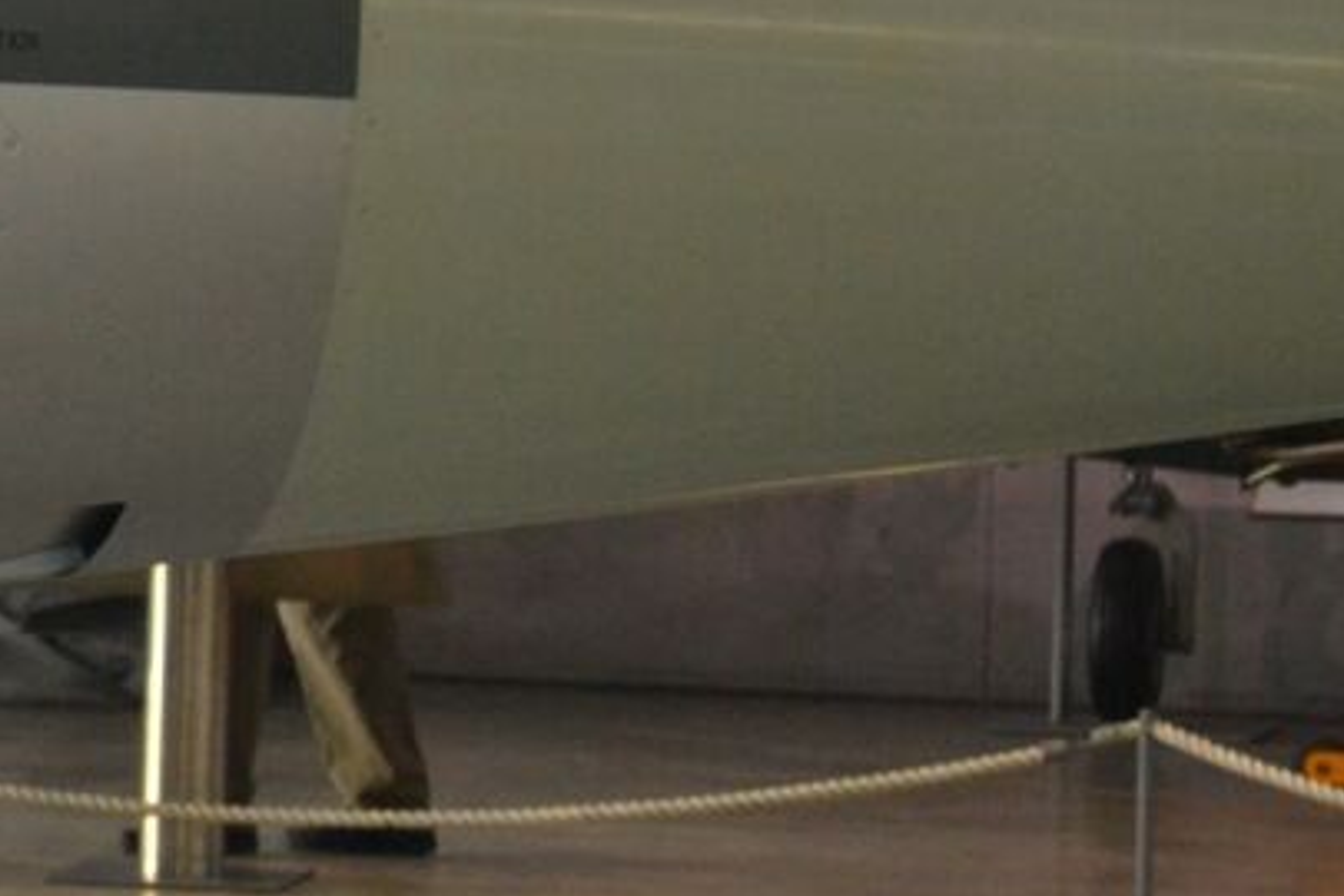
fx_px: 9728
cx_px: -700
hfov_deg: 7.8
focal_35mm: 261
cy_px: -207
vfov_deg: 5.3
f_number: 5.6
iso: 1250
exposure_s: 1/60
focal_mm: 55
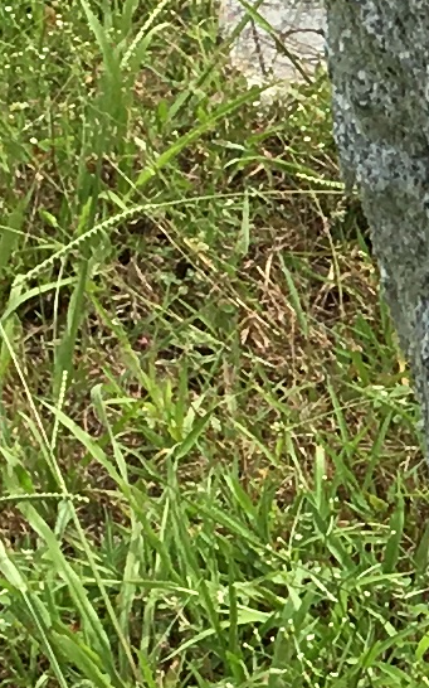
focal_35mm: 227
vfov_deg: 9.2
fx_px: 4249
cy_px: 476
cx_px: 1829
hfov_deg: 5.1
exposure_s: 1/1399
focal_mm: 4.15
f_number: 2.2
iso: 25
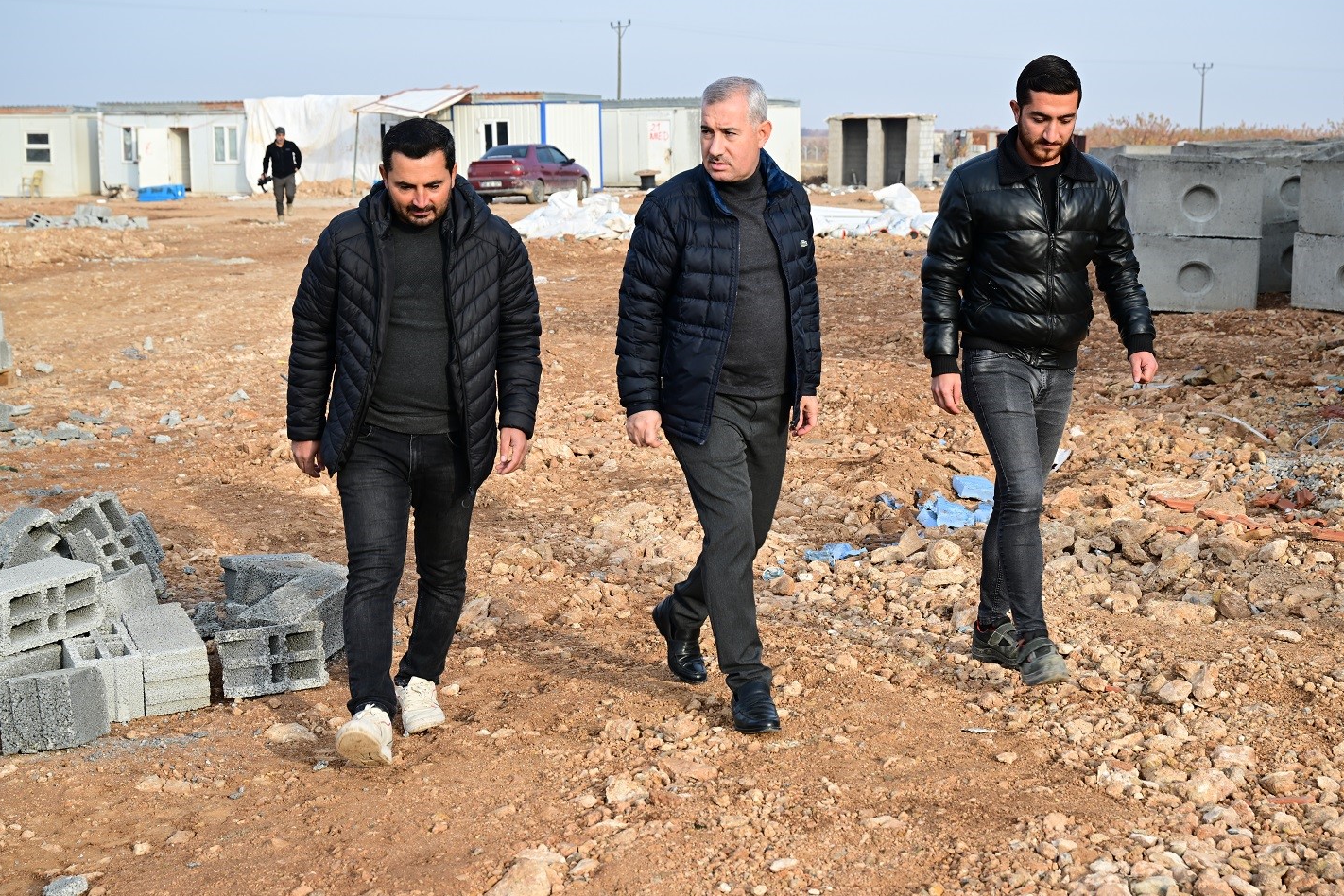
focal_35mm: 58
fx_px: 2165
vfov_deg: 23.4
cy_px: 424
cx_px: 705
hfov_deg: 34.5
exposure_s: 1/200
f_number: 6.3
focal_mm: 55
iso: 125
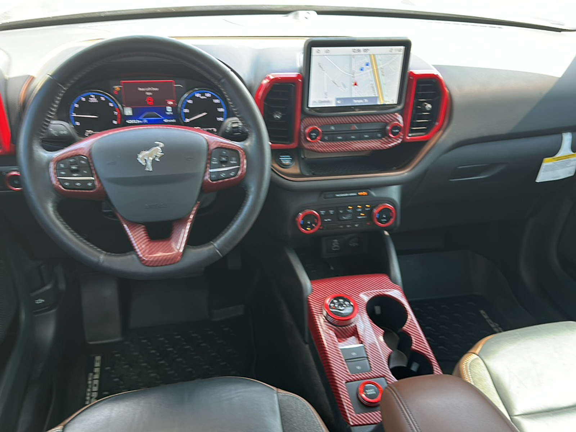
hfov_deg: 69.4
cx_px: 288
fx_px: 416
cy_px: 216
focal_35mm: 25
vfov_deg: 54.9
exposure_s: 1/58
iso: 64
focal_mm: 6.86
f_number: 1.78
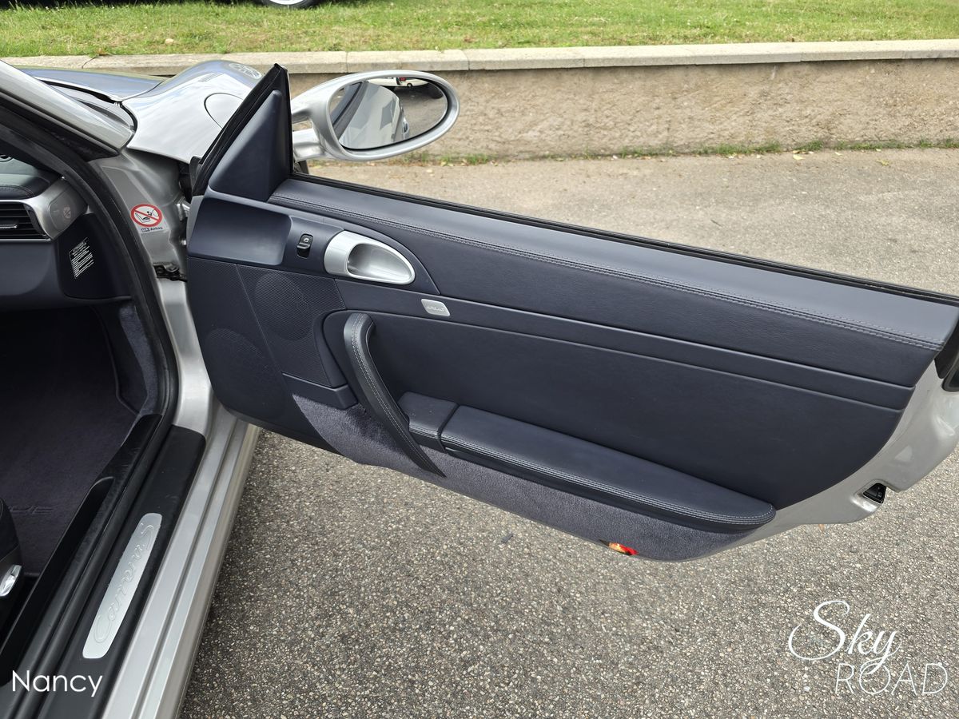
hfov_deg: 73.9
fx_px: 637
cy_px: 360
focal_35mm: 23
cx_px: 480
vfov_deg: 58.9
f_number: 1.7
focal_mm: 6.3
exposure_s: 1/180
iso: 16
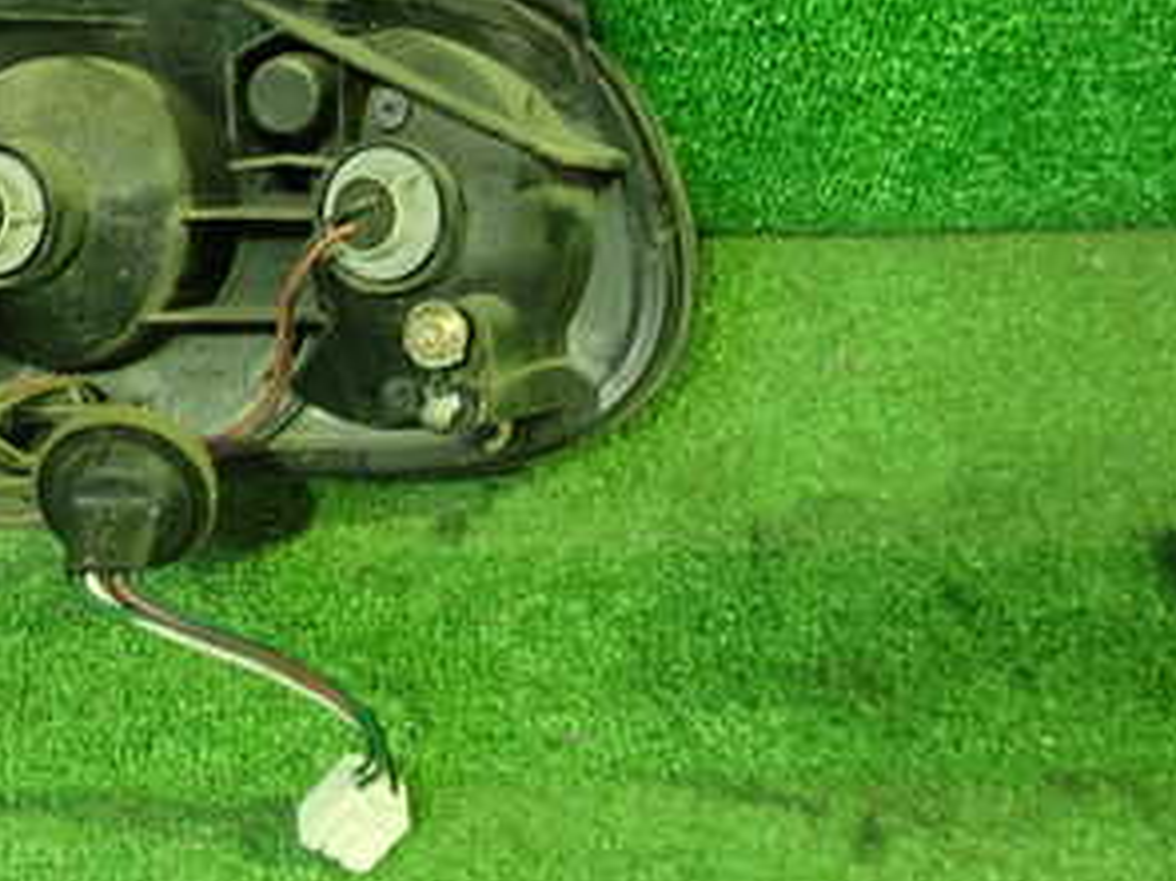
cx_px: 163
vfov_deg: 23.7
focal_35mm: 61
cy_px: 183
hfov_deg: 30.6
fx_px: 2071
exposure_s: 1/40
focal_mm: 5.5
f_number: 2.3
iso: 800
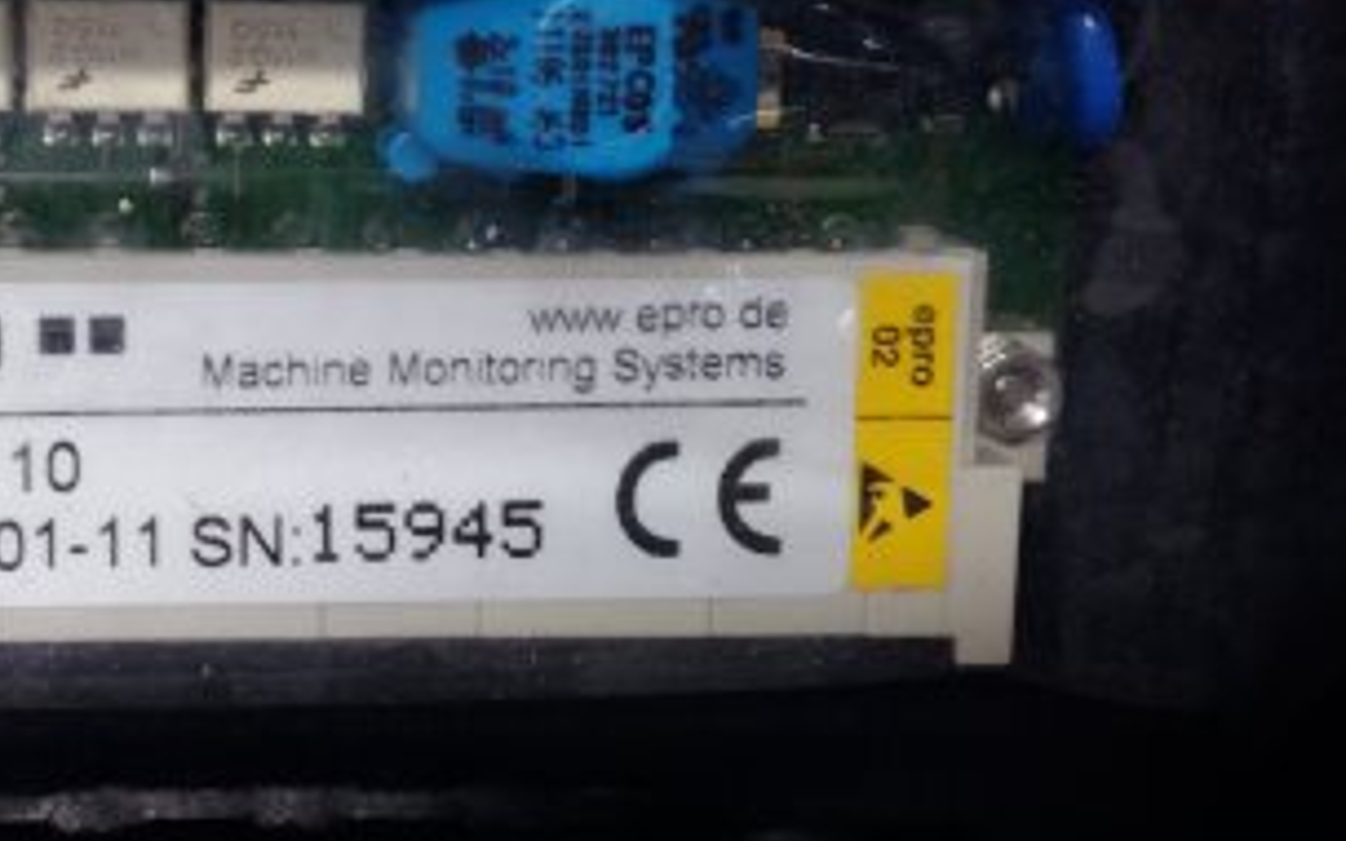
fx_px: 2421
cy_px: 268
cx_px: 252
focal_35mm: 66
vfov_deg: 19.6
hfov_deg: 30.3
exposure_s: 1/33
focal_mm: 3.79
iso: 331
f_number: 2
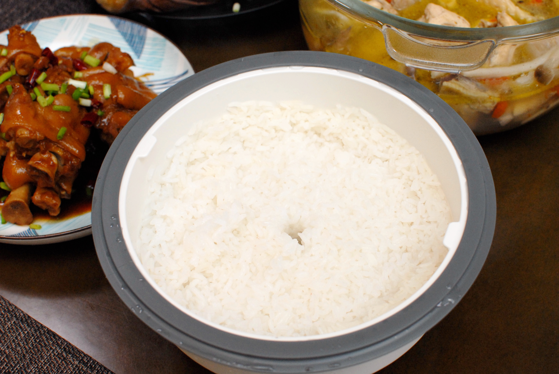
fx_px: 816
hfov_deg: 37.8
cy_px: 187
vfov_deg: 25.8
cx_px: 280
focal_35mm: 52
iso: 400
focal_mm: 35
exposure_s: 1/80
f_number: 5.6
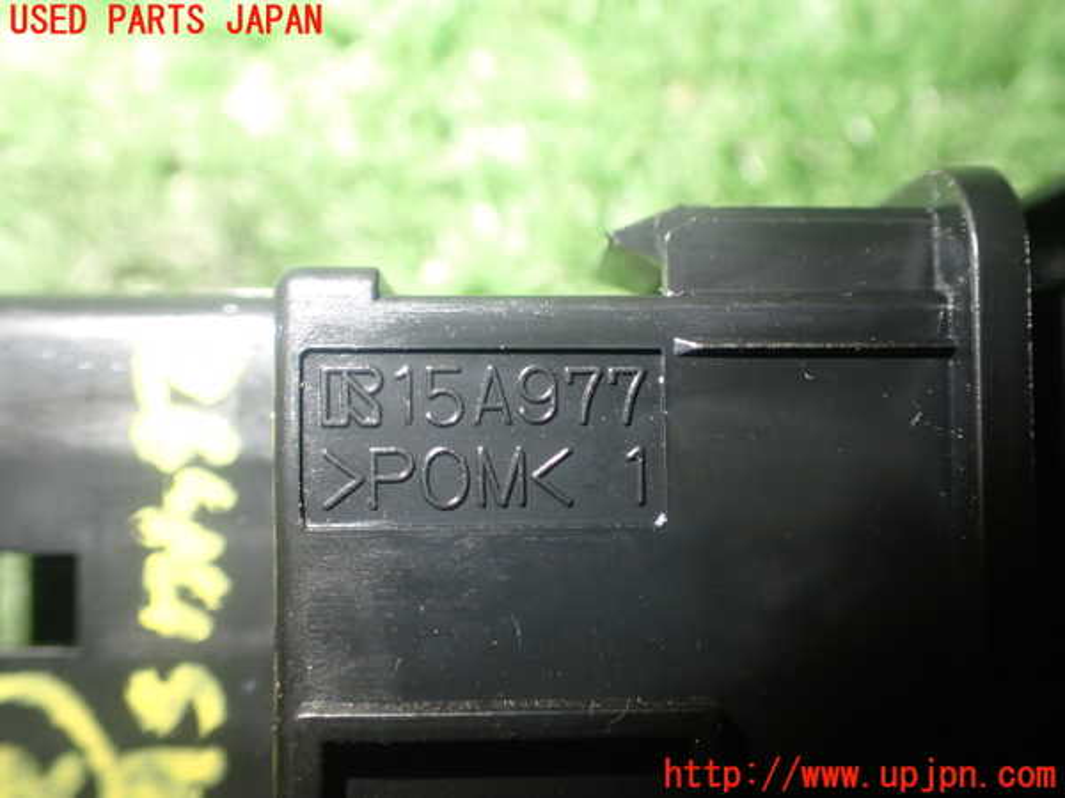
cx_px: 532
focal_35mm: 36
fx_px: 1108
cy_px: 399
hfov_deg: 51.4
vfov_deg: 39.7
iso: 400
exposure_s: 1/40
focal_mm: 6.37
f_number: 2.5
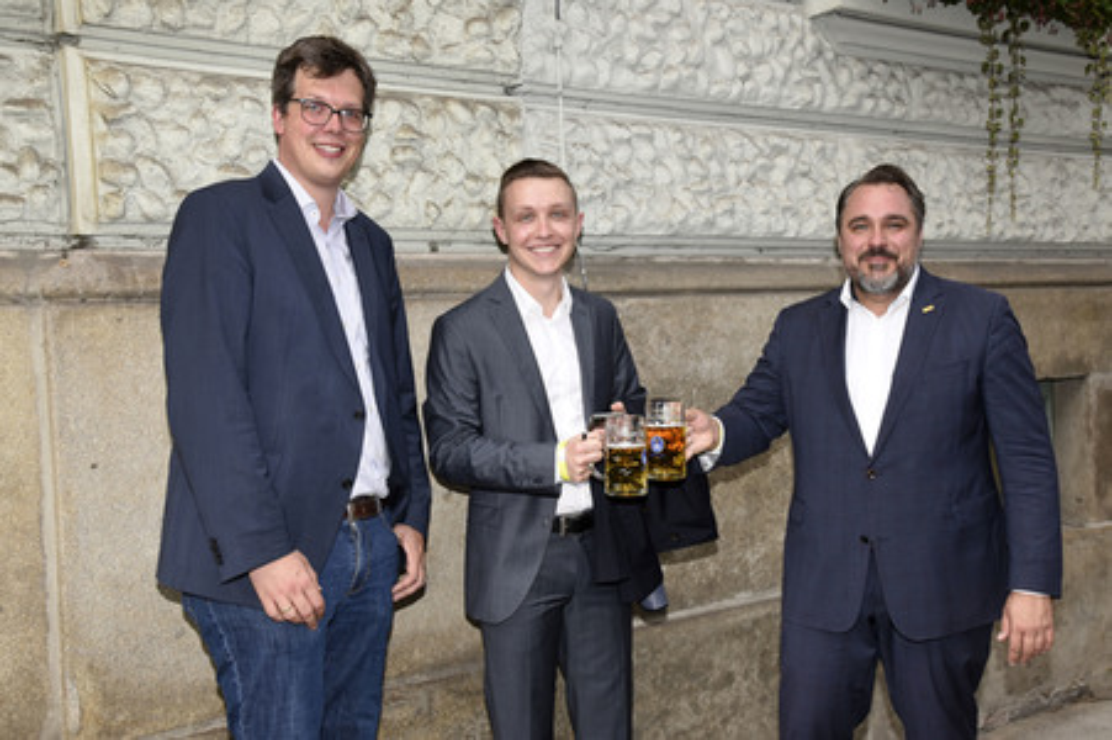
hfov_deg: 54.5
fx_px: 1080
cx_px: 556
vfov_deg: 37.8
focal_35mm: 35
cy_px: 370
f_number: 8
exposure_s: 1/160
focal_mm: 35
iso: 800
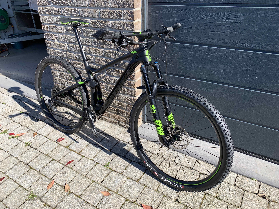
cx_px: 140
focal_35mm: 26
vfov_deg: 53.1
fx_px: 210
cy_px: 104
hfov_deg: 67.3
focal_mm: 4.25
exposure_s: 1/1163
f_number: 1.8
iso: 25
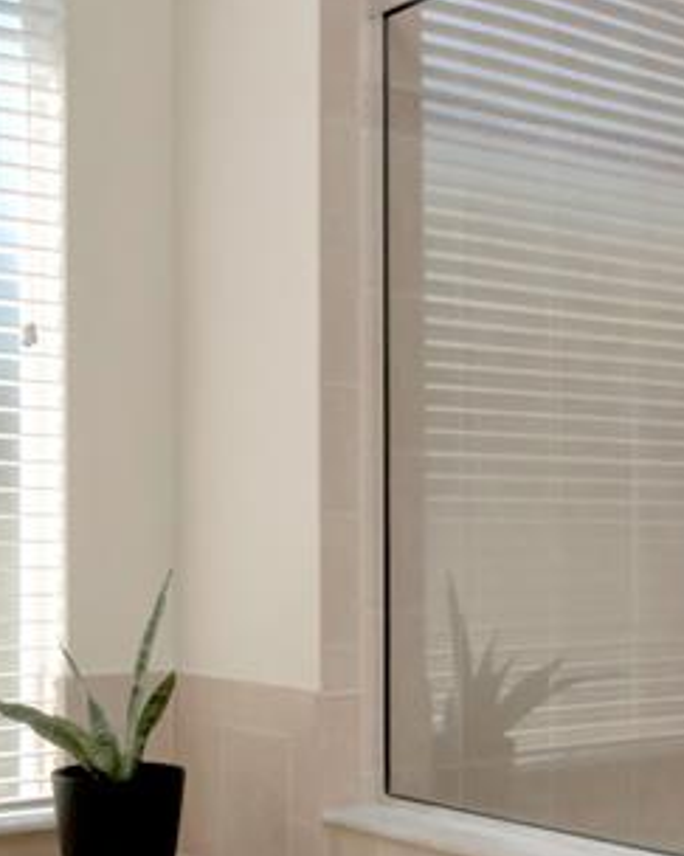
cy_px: 538
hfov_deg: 24.7
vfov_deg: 30.6
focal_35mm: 62
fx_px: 1559
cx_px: 256
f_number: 22
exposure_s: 1/200
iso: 1000
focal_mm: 13
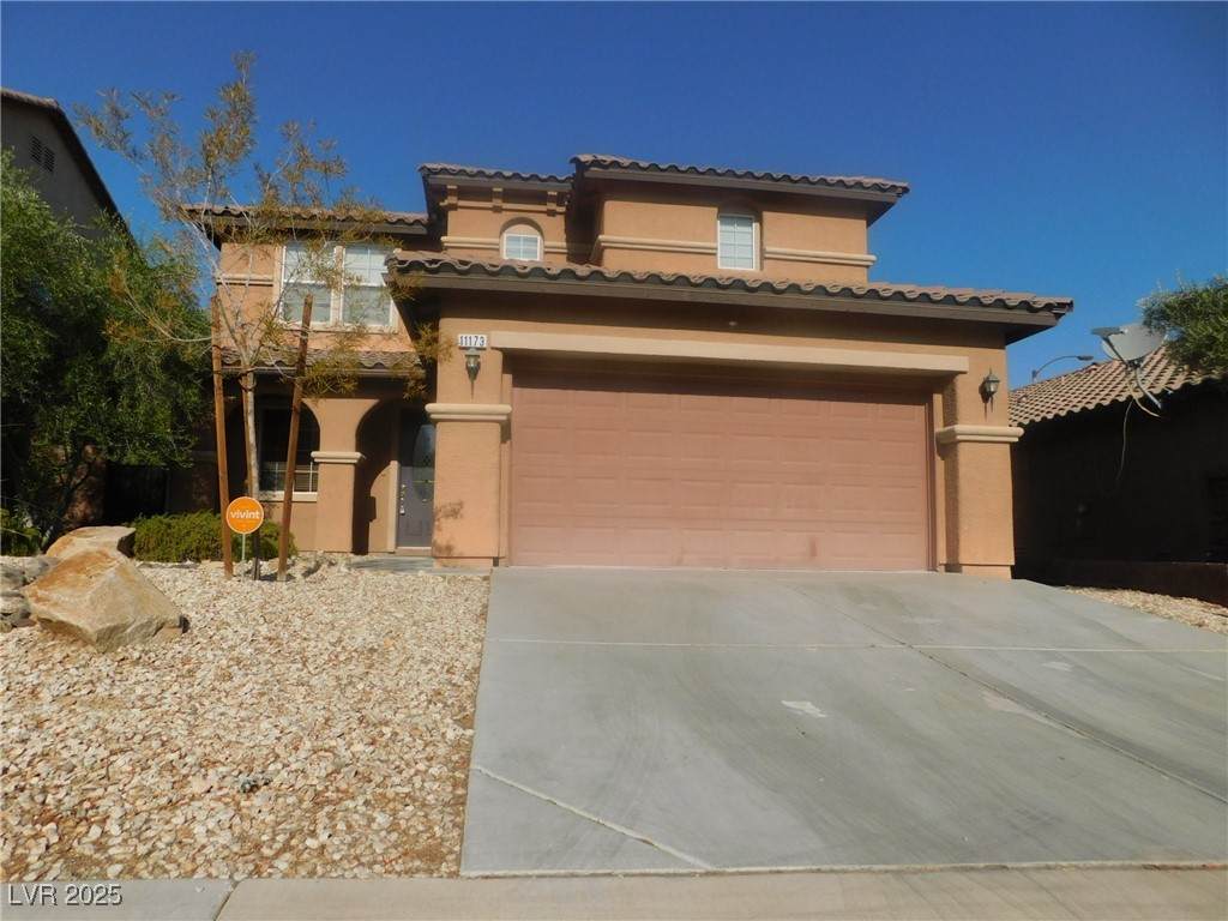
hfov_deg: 73.9
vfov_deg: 58.9
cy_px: 460
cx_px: 614
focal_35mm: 23
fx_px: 816
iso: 125
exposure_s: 1/1000
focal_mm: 4
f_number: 6
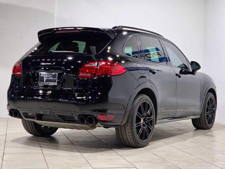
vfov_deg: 21.3
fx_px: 448
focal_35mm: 69
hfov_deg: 28.2
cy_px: 84
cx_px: 112
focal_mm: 7.9
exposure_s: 1/120
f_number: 2.4
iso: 250
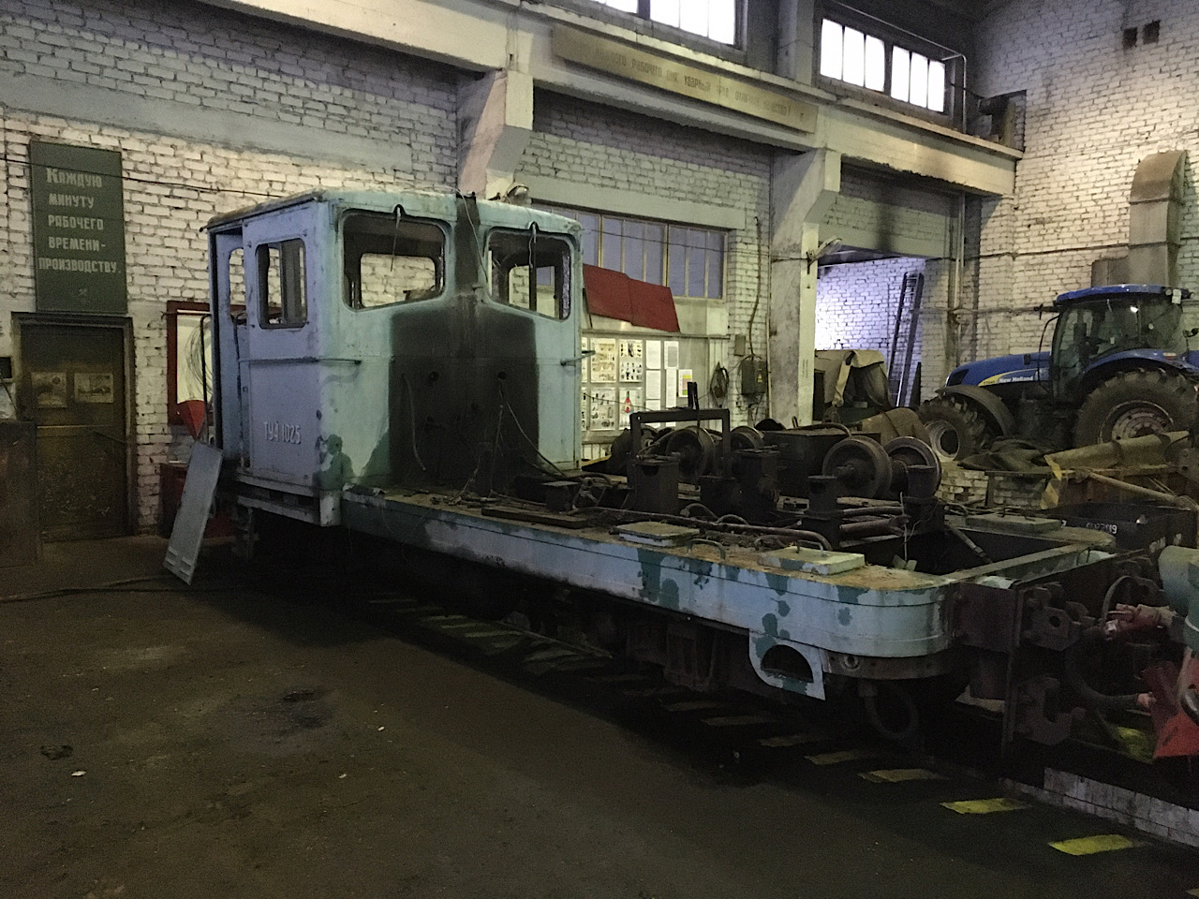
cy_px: 450
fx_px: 1004
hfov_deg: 61.7
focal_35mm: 29
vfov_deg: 48.2
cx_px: 600
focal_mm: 4.15
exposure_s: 1/17
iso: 1000
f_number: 2.2
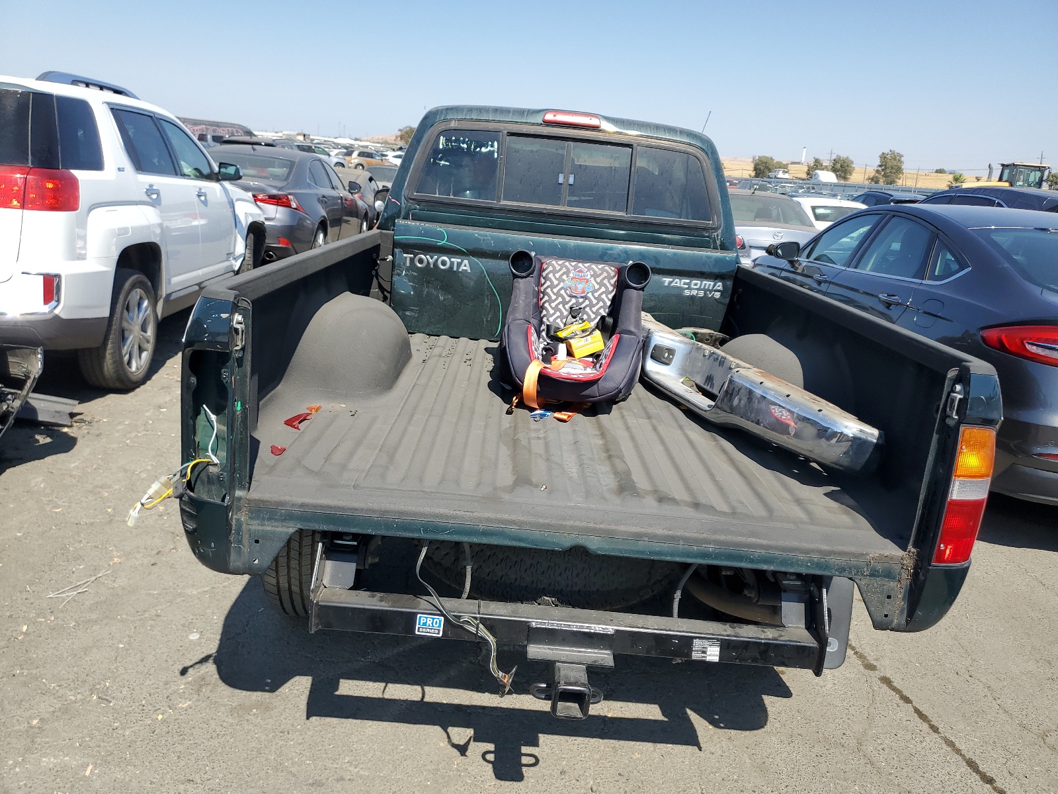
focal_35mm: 26
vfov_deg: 53.1
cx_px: 529
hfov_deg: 67.3
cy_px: 397
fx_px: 795
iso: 50
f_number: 1.5
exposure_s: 1/2500
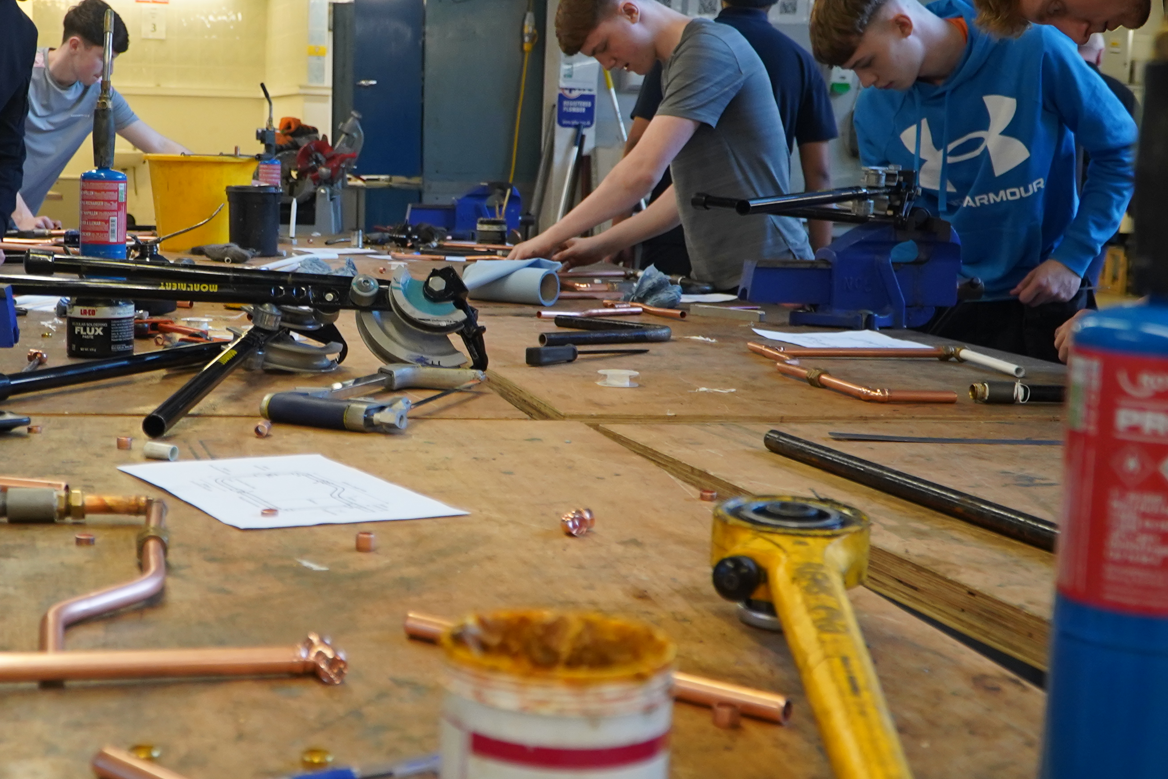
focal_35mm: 51
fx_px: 1654
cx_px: 303
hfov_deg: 38.0
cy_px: 352
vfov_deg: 26.5
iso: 1600
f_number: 4
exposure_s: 1/160
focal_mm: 23
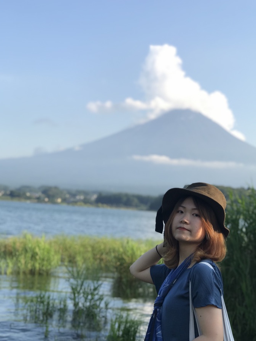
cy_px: 182
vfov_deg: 29.8
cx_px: 143
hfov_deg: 22.6
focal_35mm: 65
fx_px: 641
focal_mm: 6.6
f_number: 2.8
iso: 20
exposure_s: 1/323
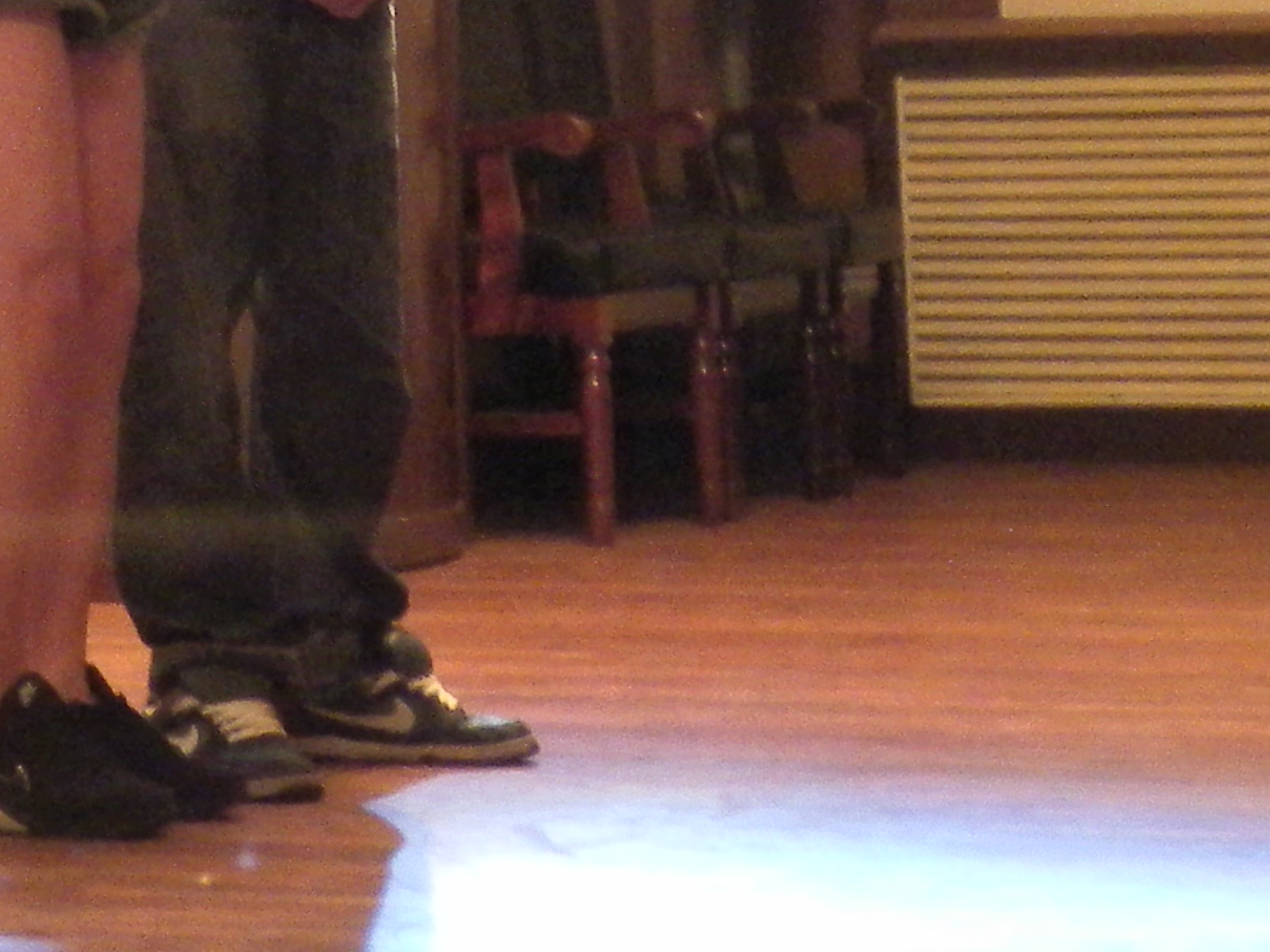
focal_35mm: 184
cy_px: -381
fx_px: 6750
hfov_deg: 10.3
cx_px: -812
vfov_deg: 7.9
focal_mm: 7.3
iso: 200
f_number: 3.2
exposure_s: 1/20
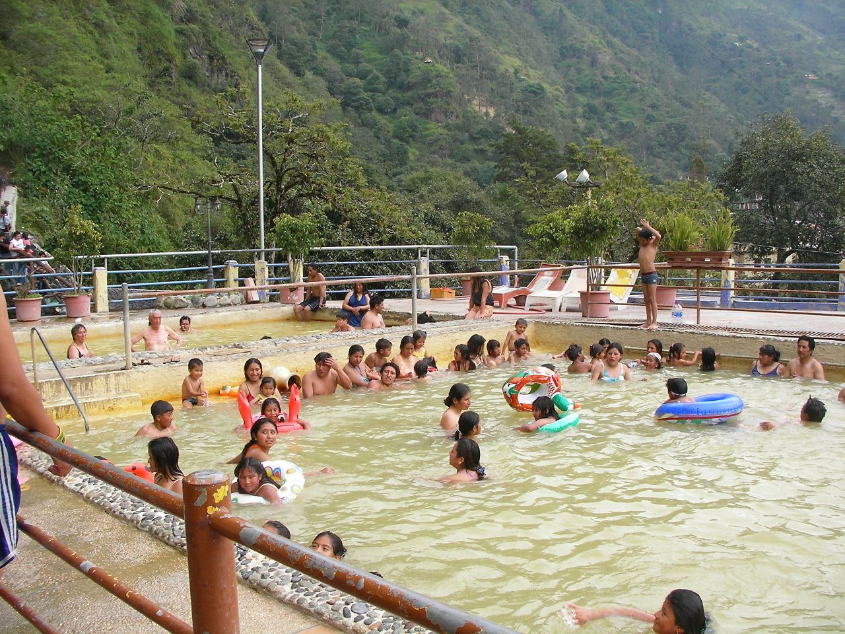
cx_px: 422
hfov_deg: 49.0
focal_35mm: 38
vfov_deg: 37.7
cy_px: 317
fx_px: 928
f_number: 4.5
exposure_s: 1/137
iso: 50
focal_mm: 6.3
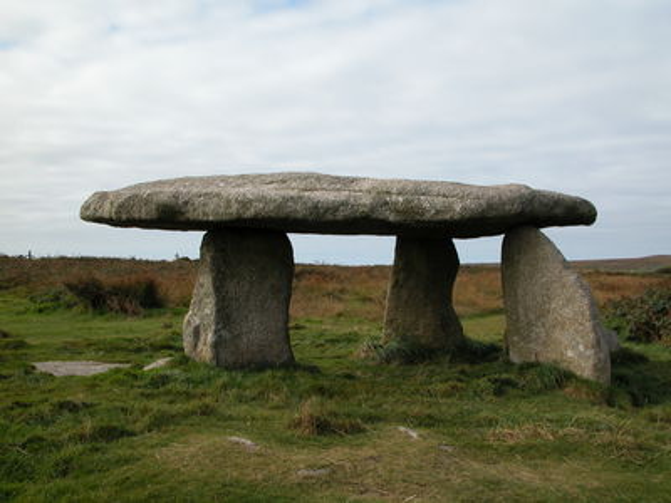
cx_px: 336
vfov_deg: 40.7
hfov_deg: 52.6
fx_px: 678
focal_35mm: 35
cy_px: 252
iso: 100
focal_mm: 8.9
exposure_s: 1/292
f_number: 6.3
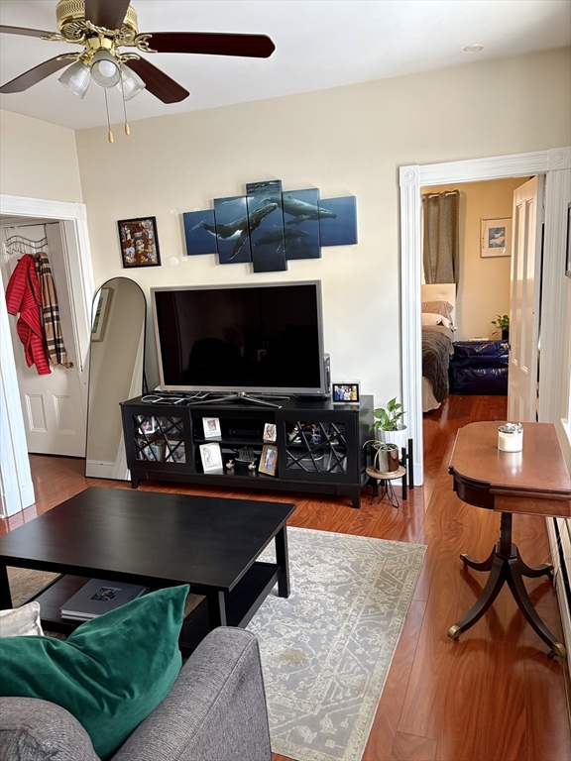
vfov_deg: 67.3
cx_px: 286
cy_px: 380
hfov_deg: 53.1
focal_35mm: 26
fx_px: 572
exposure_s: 1/60
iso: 320
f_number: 1.6
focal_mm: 5.96
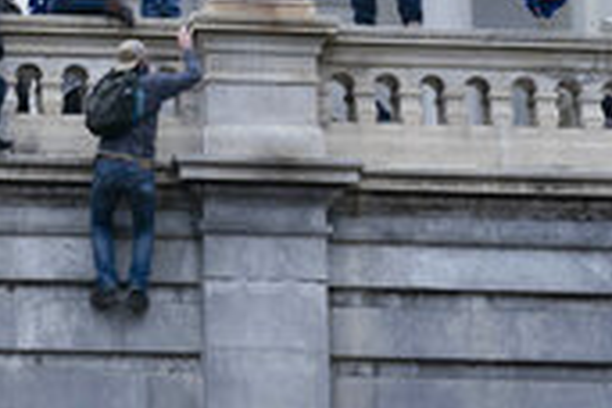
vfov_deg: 4.7
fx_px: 4947
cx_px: -240
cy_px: 134
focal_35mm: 291
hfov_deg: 7.0
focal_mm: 97
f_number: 7.1
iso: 1250
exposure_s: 1/640
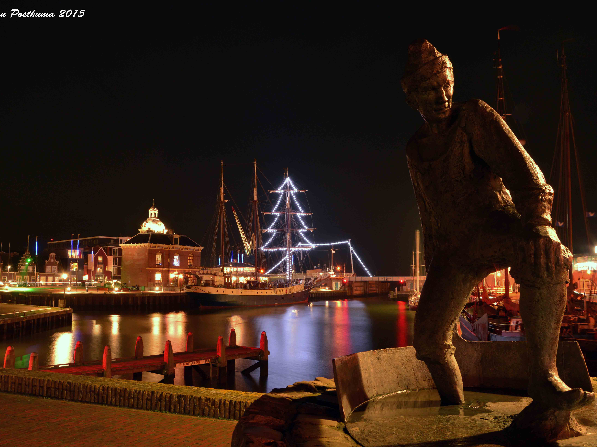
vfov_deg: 46.8
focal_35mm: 30
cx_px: 293
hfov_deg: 60.0
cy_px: 229
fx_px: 517
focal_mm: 18
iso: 400
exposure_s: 13
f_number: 11
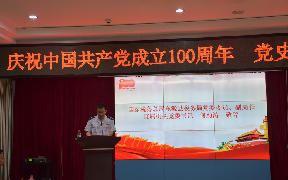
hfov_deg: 37.2
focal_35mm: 55
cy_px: 97
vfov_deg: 23.7
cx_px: 142
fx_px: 428
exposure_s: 1/160
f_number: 4.2
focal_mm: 35
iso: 1000
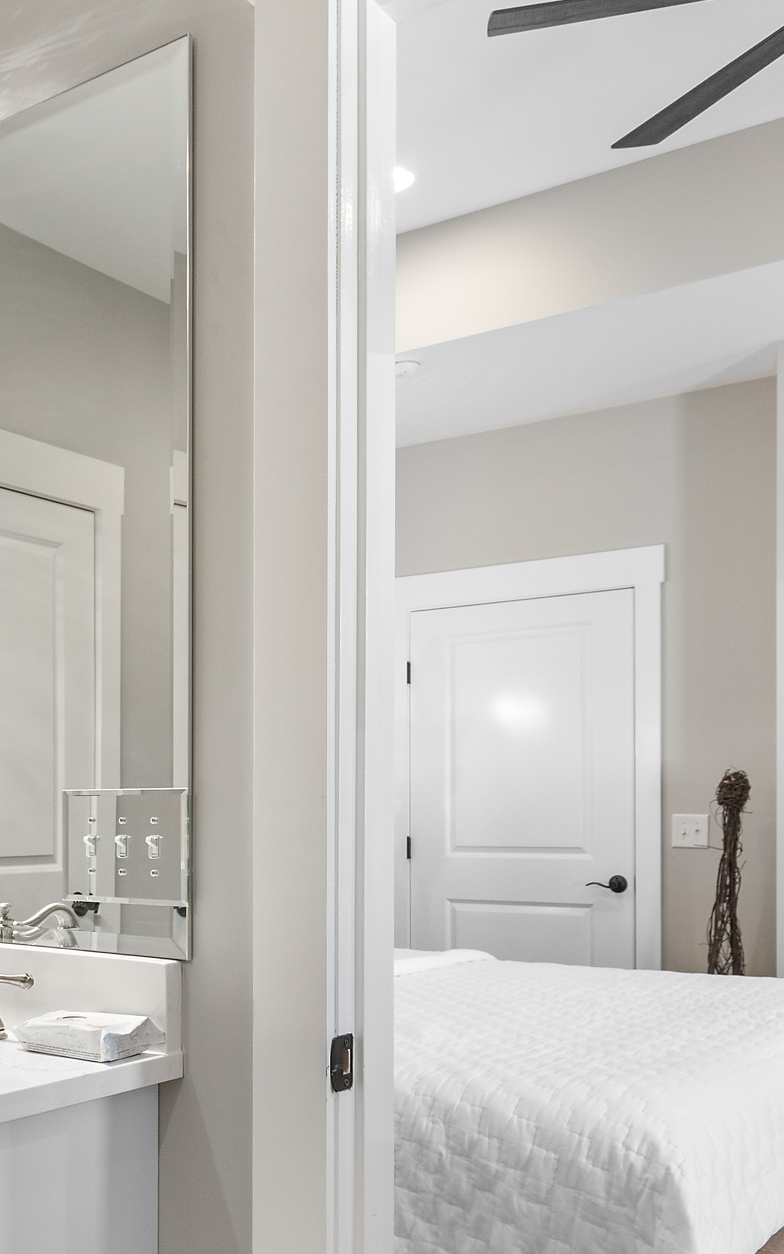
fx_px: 1299
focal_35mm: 38
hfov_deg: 31.8
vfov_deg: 50.9
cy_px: 796
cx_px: 65
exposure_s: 1/8
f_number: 5.6
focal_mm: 10
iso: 400
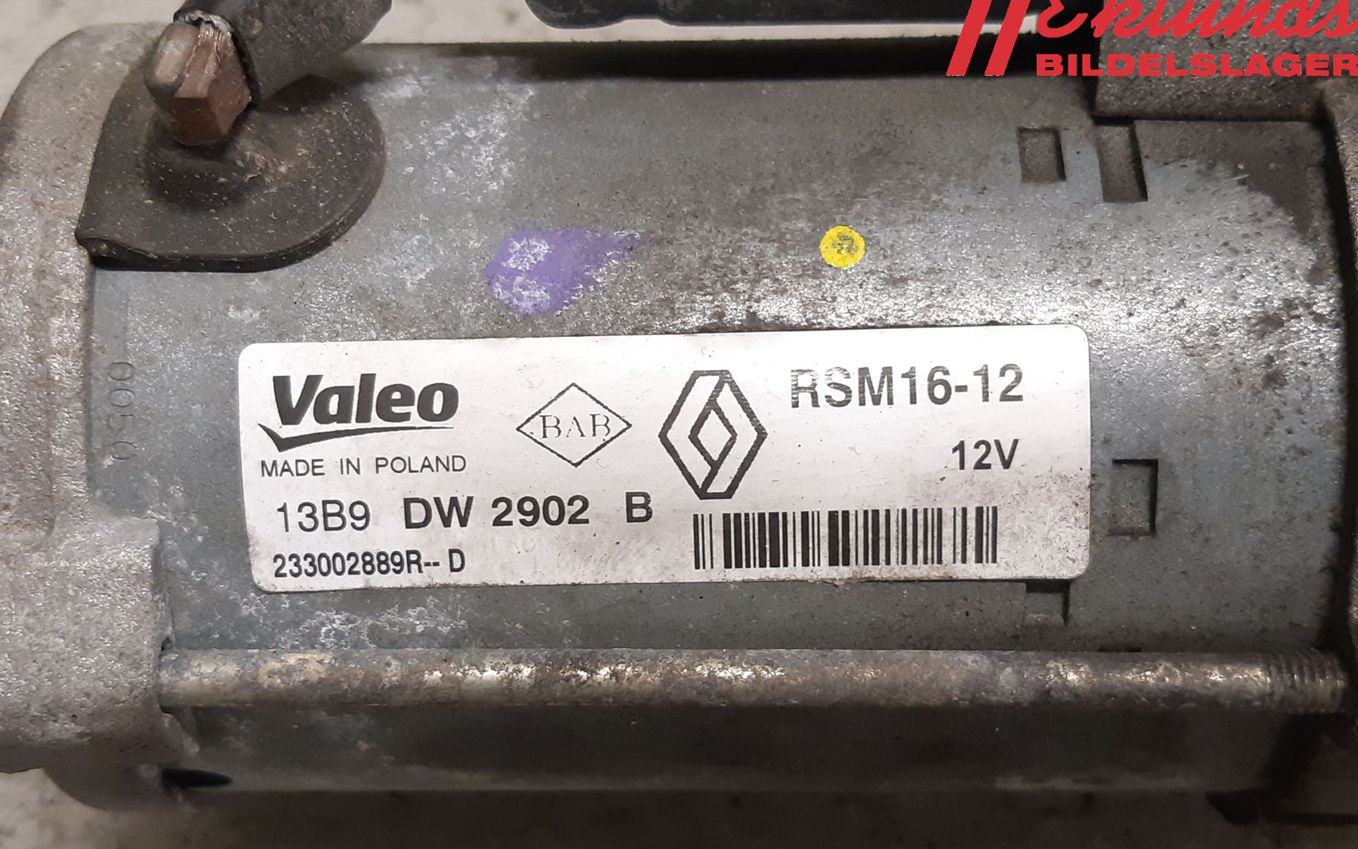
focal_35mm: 28
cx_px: 670
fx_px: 1036
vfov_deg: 44.4
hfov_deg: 66.5
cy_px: 479
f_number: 1.7
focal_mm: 3.93
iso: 200
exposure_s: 1/50
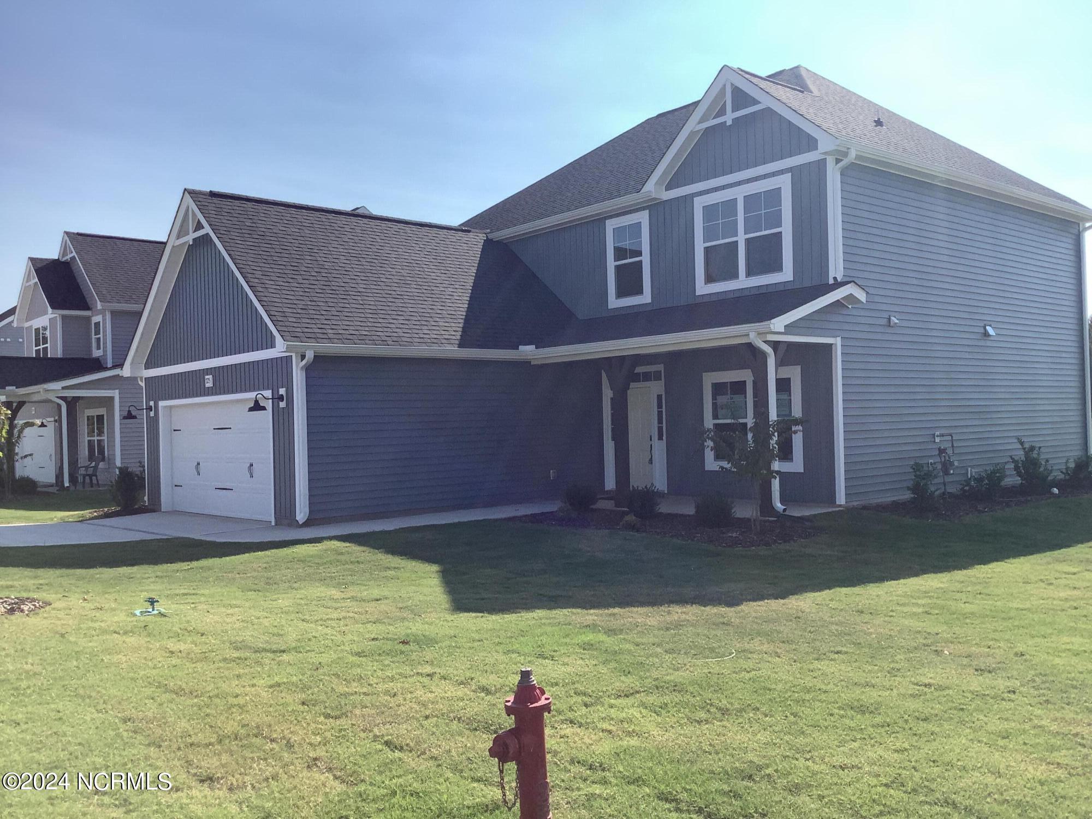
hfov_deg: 58.4
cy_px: 410
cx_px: 546
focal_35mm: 31
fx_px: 978
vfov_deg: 45.4
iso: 25
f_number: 2.4
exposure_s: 1/1481
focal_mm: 3.3
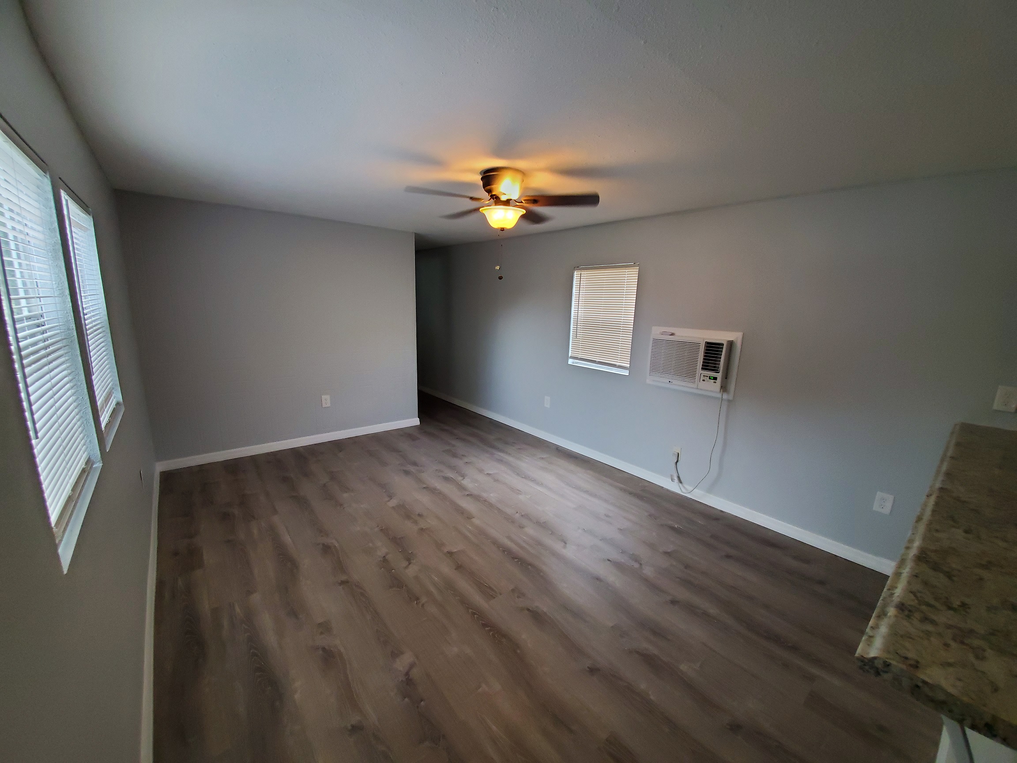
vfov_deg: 89.9
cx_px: 508
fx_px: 382
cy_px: 382
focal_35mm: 13
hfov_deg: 106.2
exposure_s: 1/59
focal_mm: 1.8
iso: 200
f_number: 2.2
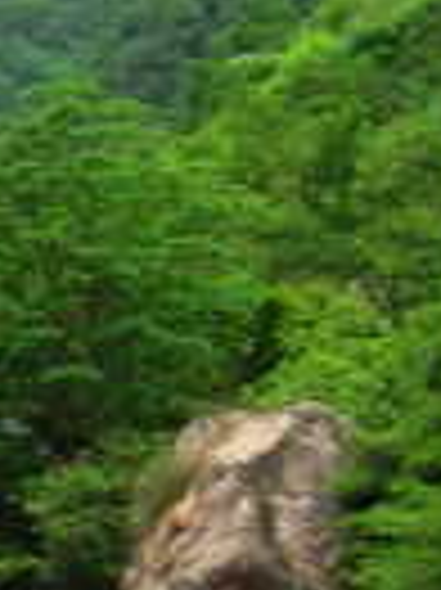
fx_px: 5598
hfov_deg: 4.5
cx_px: -292
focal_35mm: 329
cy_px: 635
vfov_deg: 6.0
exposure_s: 1/24.6
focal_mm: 7
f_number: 5.2
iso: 50
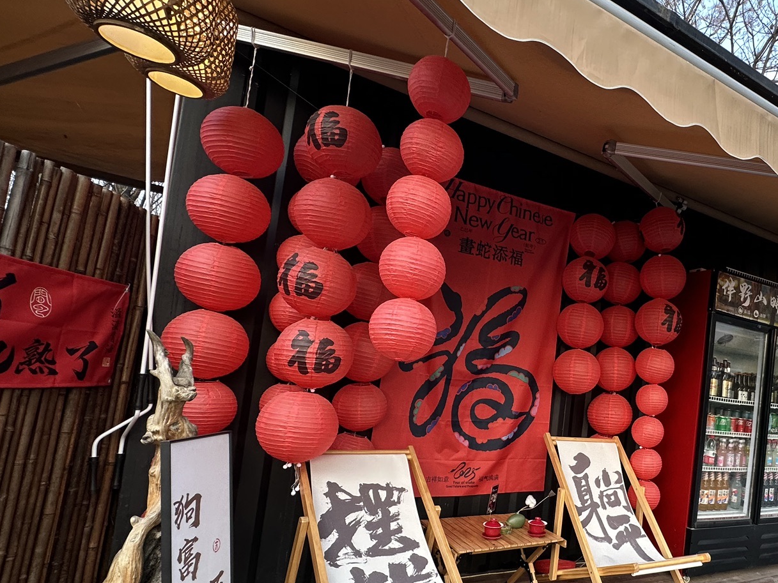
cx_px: 583
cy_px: 360
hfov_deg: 69.1
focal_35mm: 23
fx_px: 517
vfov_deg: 58.2
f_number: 2.2
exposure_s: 1/99
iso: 100
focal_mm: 2.22
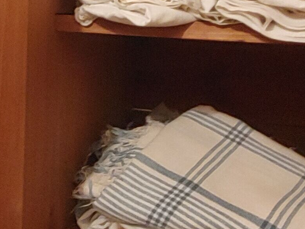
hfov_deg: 30.4
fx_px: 555
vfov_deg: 23.1
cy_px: 63
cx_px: 91
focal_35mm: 63
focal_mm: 1.6
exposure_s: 1/17
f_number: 2.2
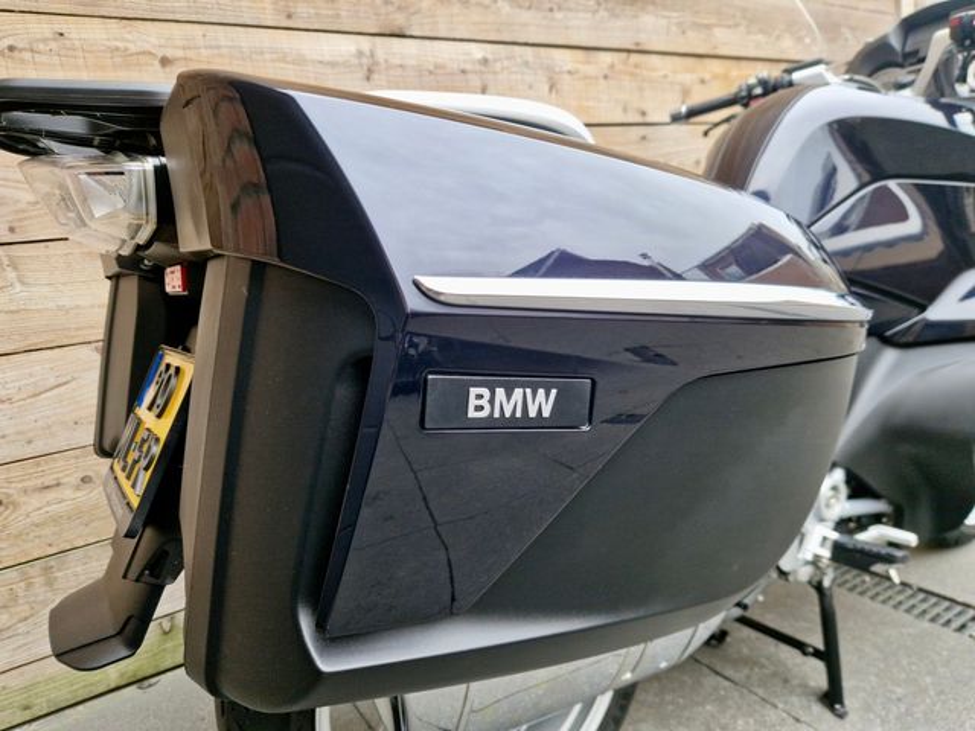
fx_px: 648
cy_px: 366
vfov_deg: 58.9
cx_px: 488
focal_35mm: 23
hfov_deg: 73.9
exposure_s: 1/50
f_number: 1.8
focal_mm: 5.4
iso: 64
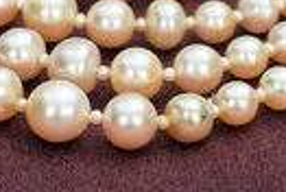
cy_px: -139
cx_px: 142
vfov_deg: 3.8
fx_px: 2914
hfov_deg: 5.6
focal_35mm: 366
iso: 320
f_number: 18
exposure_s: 1/160
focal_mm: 105
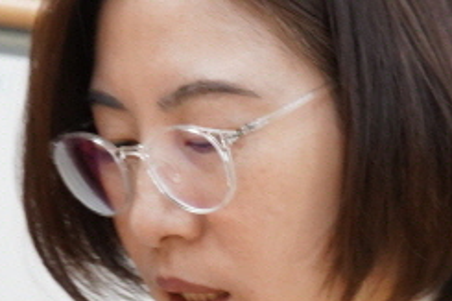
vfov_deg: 4.3
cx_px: -186
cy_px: 372
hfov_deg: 6.4
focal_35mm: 319
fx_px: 4002
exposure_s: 1/60
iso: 2500
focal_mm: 60
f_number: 5.6
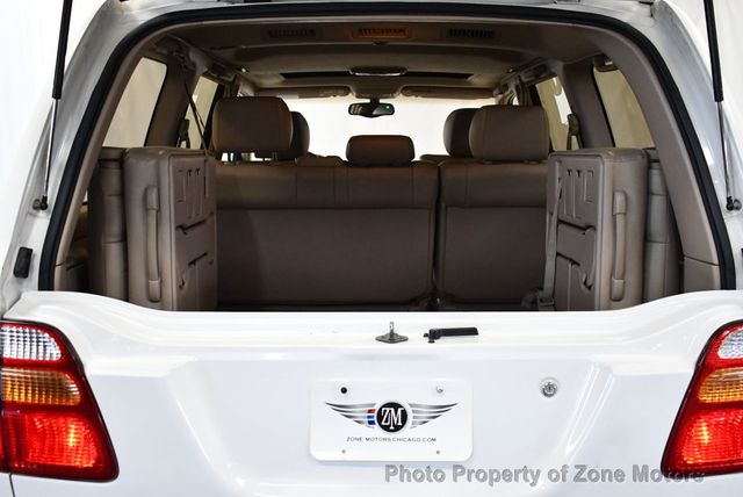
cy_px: 248
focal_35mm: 36
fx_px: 744
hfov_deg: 53.1
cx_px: 372
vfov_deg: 36.9
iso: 1250
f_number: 3.5
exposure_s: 1/125
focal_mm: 18
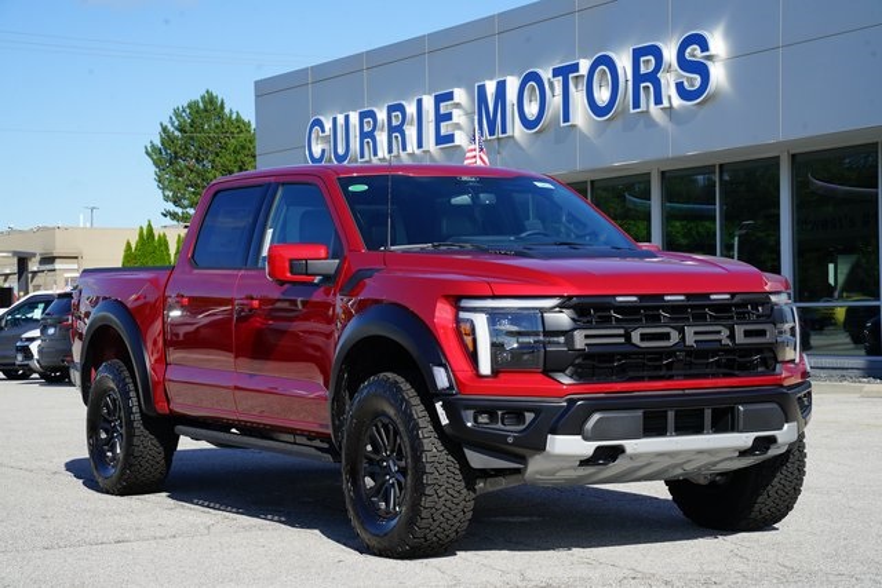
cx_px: 441
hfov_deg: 28.4
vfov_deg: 19.2
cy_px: 294
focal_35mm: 71
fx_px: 1740
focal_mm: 71
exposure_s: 1/100
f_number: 13
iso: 100
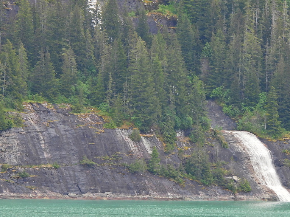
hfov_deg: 3.7
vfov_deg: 2.8
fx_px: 4481
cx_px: 128
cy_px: 85
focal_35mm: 535
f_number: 5
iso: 100
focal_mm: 57.1
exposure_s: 1/125
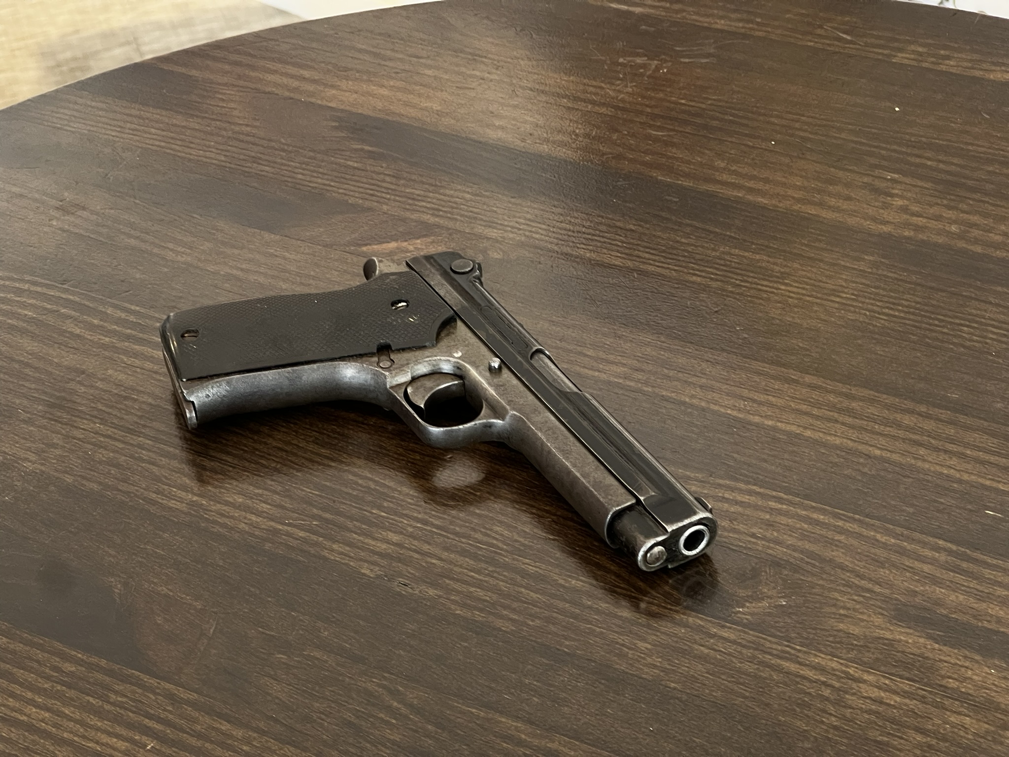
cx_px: 504
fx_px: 2244
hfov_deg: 25.3
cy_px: 378
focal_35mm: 77
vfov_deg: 19.1
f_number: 2.8
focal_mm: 9
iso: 250
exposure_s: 1/50
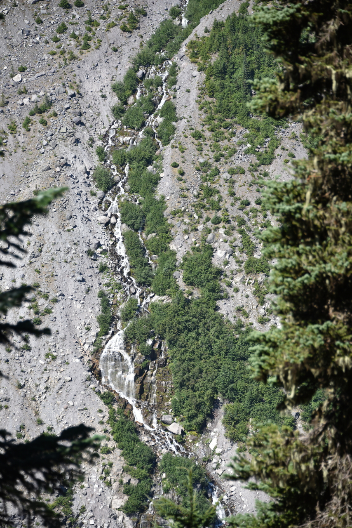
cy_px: 264
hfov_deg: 9.2
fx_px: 2199
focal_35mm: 150
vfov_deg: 13.7
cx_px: 176
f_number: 6.3
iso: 100
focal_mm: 150
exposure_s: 1/320
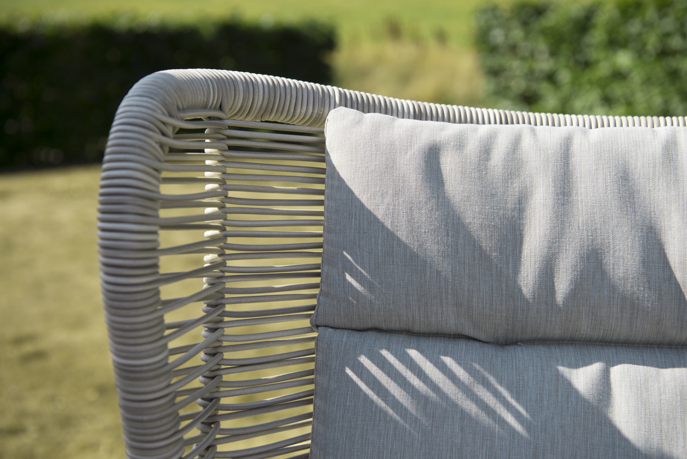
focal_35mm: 58
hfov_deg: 34.5
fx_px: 1107
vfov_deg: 23.4
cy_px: 230
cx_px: 344
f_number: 5
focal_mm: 58
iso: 100
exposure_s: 1/500
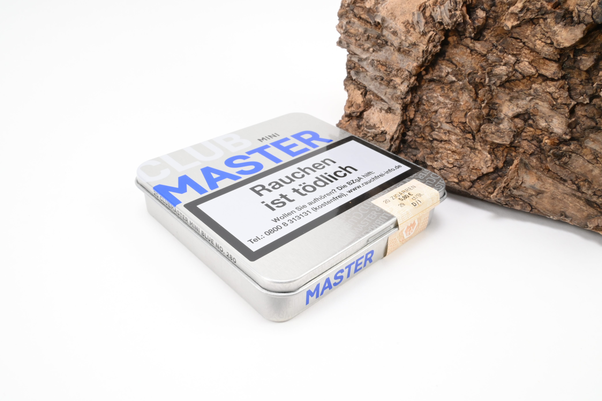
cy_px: 200
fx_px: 477
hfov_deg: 64.6
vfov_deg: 45.7
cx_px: 301
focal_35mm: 28
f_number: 22
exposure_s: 1/15
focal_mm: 19
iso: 640
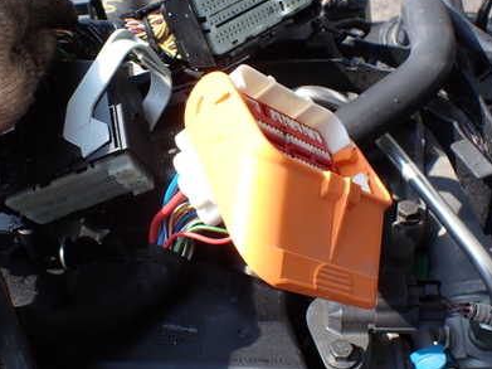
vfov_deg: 31.5
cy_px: 165
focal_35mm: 46
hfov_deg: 41.0
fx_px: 654
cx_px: 193
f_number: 3.2
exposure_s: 1/500
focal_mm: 5.4
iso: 100
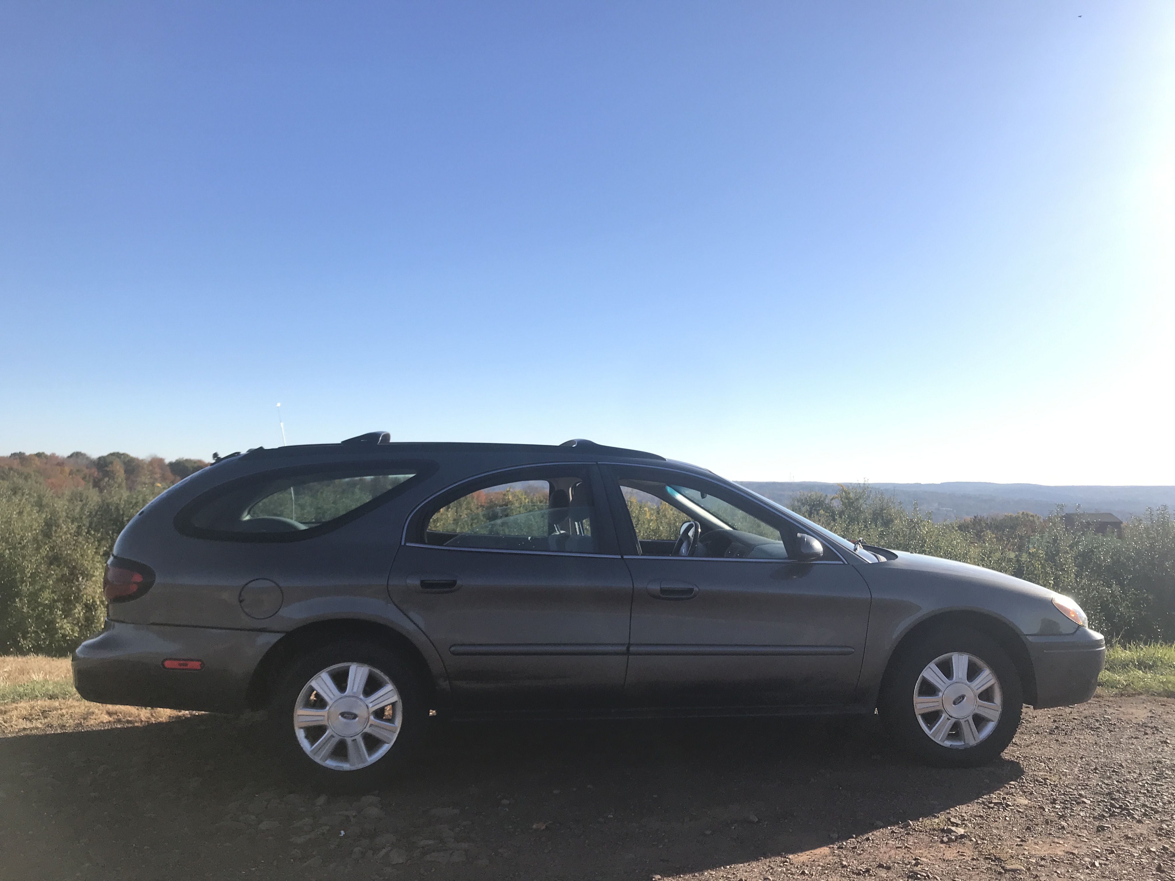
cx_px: 588
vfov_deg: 49.7
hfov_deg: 63.4
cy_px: 440
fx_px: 950
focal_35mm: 28
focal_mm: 3.99
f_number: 1.8
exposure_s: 1/1996
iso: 20
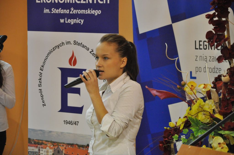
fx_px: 1022
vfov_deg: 8.7
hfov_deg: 13.1
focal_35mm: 158
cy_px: 78
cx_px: 117
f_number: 5.6
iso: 2000
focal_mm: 105
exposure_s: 1/200
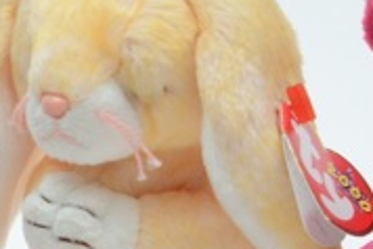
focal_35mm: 377
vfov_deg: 3.7
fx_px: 3909
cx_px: -277
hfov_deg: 5.4
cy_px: 155
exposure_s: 1/60
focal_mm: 70
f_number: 13
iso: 320
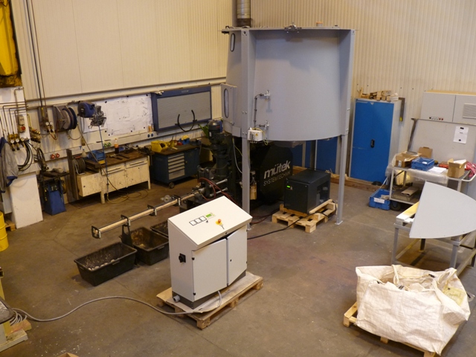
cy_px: 178
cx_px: 238
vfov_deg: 45.4
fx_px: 426
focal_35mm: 31
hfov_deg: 58.4
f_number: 3
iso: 250
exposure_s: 1/30
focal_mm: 5.5
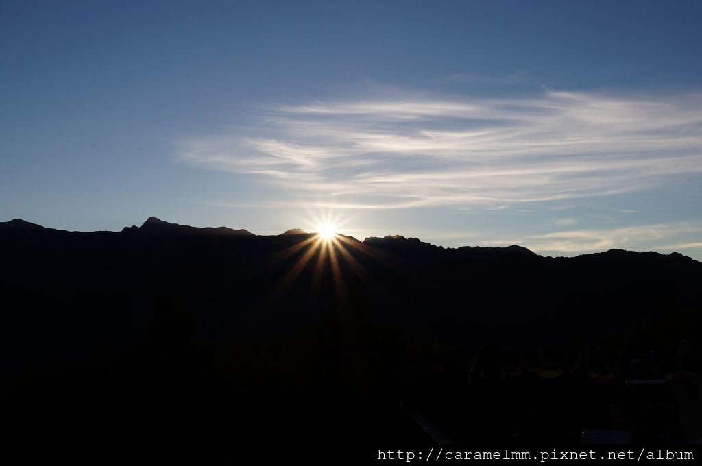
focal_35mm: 45
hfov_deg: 43.7
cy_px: 233
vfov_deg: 29.8
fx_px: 876
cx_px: 351
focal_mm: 30
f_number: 25
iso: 100
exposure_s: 1/80
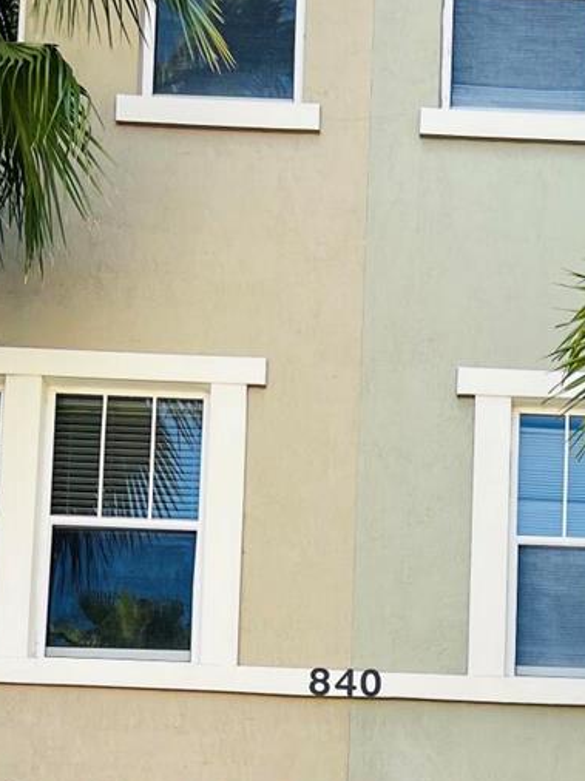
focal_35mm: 79
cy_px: 1025
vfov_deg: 22.1
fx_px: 1782
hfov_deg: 18.1
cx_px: 597
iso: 50
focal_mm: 5.7
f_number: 1.5
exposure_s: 1/658
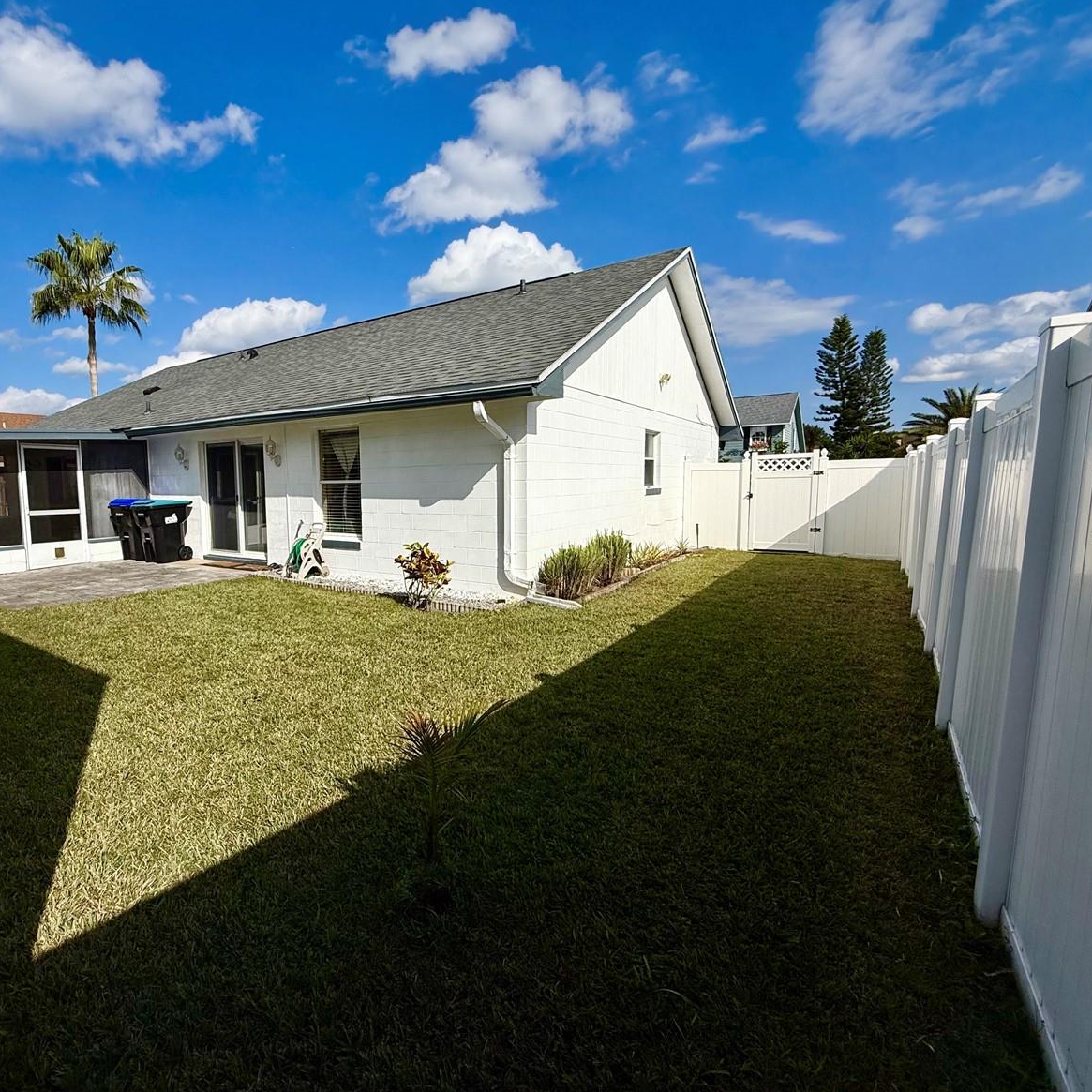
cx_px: 429
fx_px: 607
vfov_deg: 84.0
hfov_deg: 82.8
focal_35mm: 17
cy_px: 537
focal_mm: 2.22
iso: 50
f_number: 2.2
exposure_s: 1/6173
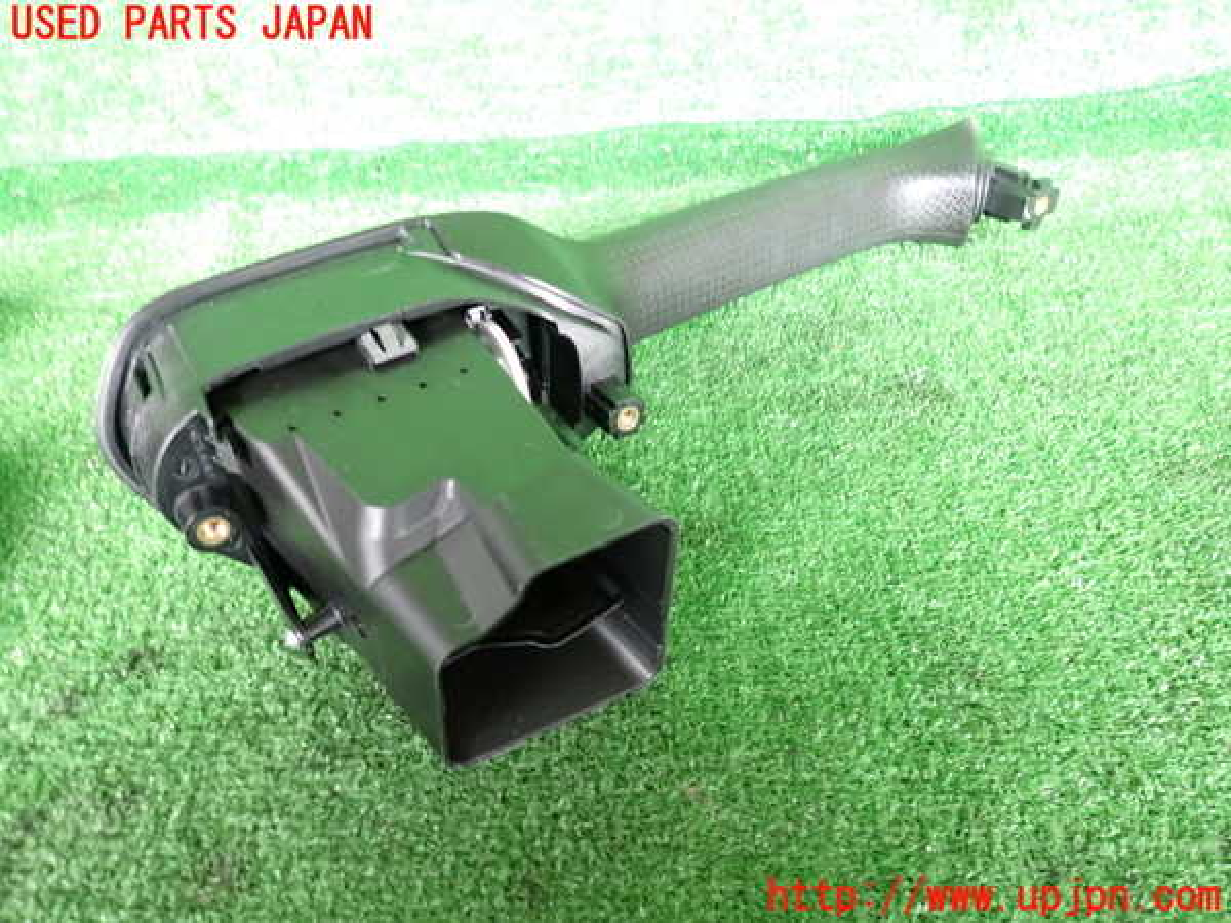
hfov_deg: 69.4
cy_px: 462
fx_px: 889
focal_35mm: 25
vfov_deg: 54.9
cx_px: 616
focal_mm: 4.5
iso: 800
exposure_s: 1/30
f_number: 2
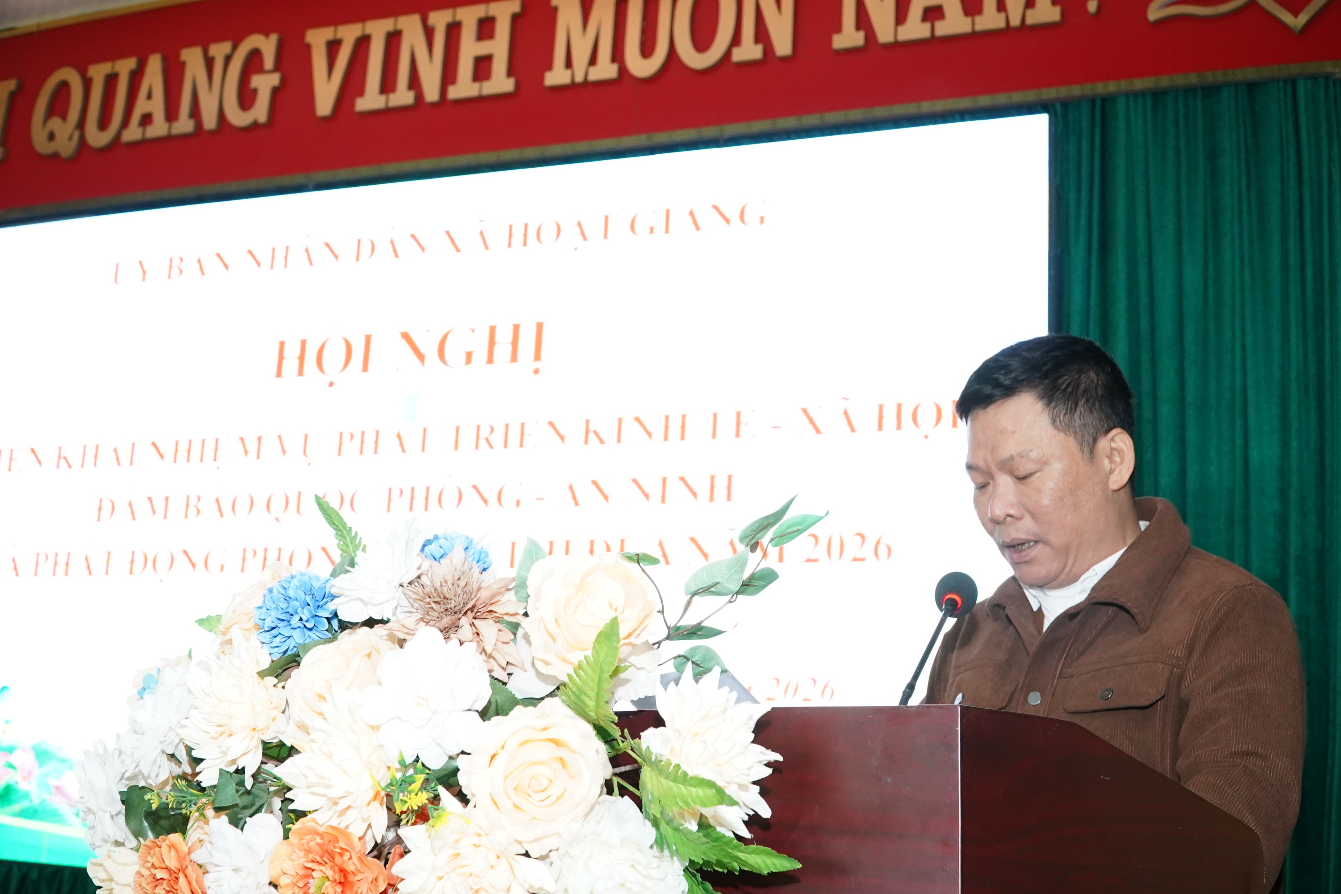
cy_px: 447
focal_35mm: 43
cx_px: 670
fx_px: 1602
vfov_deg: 31.2
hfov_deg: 45.4
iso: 3200
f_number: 5.6
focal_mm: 29
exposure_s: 1/100
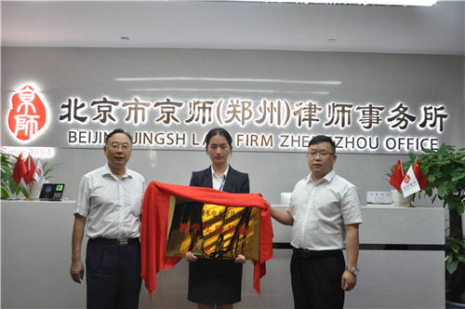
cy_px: 154
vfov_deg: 36.8
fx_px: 464
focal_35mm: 36
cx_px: 232
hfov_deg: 53.2
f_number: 4.5
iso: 1000
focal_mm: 24
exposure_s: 1/50
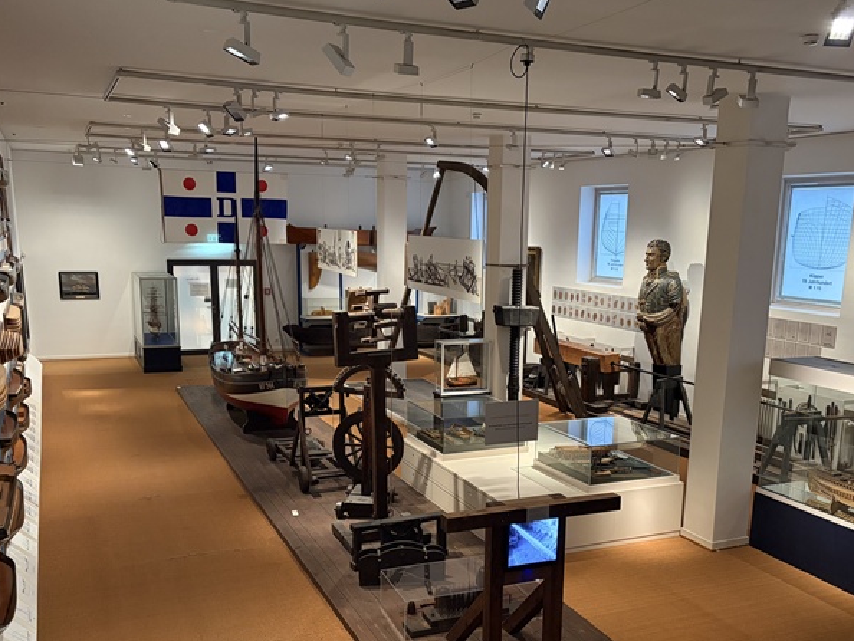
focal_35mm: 35
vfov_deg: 40.3
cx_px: 464
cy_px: 414
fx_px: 864
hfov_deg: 52.5
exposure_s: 1/50
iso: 500
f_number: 1.6
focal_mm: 5.96
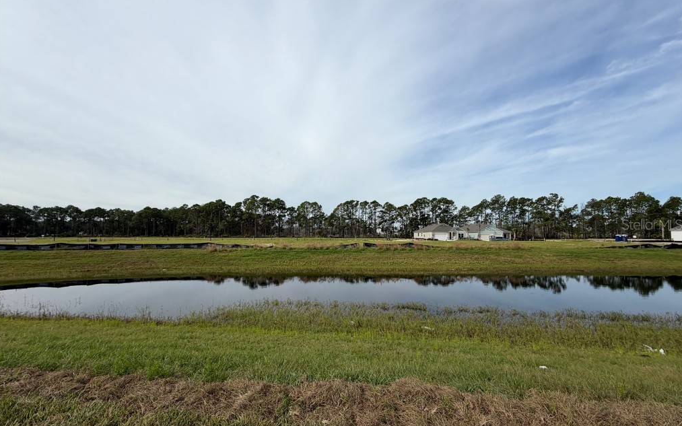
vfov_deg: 74.7
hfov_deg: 101.5
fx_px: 279
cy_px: 224
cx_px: 341
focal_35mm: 15
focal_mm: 2.22
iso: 20
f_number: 2.2
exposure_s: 1/1087
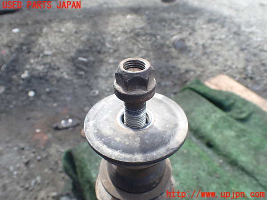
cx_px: 134
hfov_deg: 60.0
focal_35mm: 30
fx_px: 231
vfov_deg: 46.8
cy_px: 100
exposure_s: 1/160
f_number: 3.2
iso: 100
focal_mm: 5.4
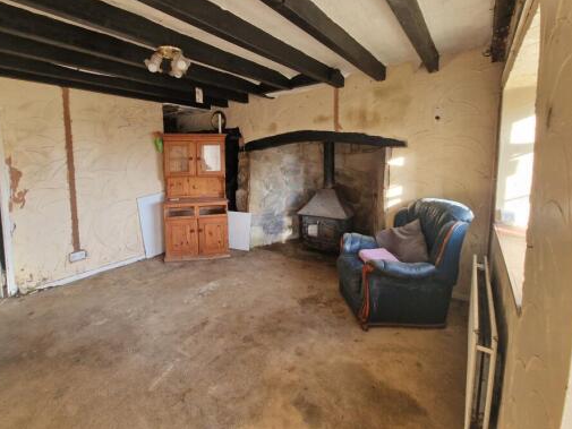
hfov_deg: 97.8
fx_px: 248
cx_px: 258
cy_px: 183
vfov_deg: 81.2
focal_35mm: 15
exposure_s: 1/60
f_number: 2.2
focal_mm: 2.2
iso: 125
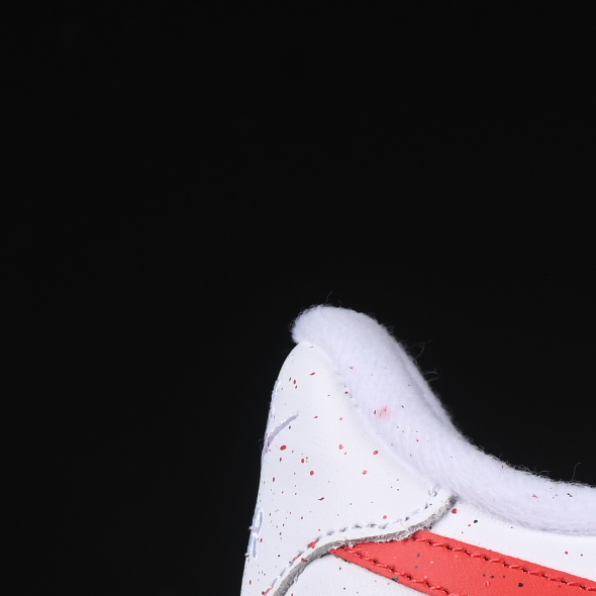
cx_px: 1201
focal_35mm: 301
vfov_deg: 5.8
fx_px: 5863
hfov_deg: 5.7
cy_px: 590
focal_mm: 50
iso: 160
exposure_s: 1/100
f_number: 8
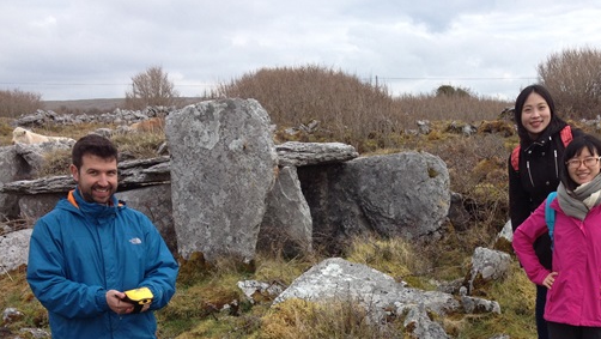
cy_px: 313
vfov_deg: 20.6
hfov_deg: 36.5
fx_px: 909
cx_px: 353
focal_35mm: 57
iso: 50
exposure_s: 1/1175
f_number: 2.4
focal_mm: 4.28
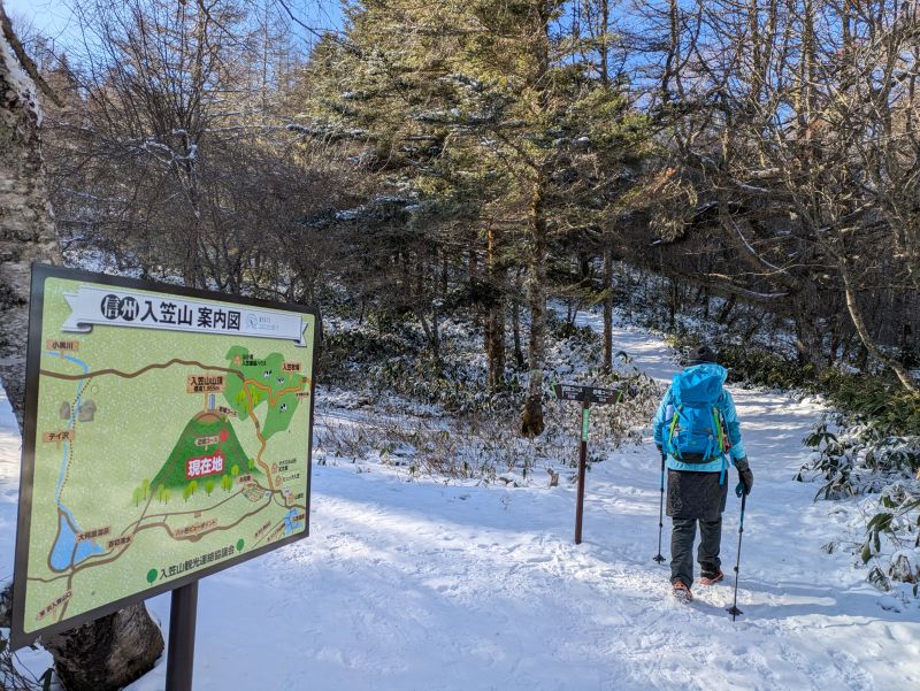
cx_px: 460
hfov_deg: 69.4
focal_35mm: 25
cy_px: 346
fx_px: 665
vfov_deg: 54.9
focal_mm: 5.43
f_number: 1.89
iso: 46
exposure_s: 1/711
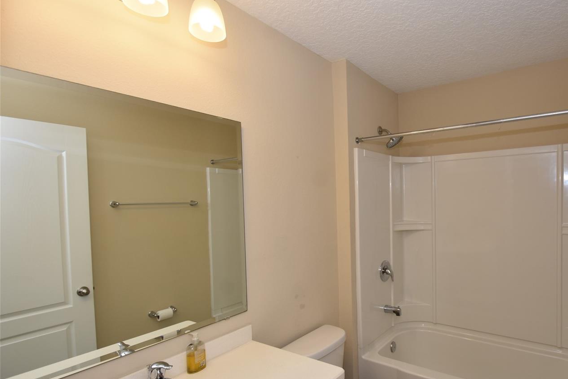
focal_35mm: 19
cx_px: 359
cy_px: 210
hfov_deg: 85.0
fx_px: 300
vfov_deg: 64.4
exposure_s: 1/80
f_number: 4.5
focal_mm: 10
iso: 200
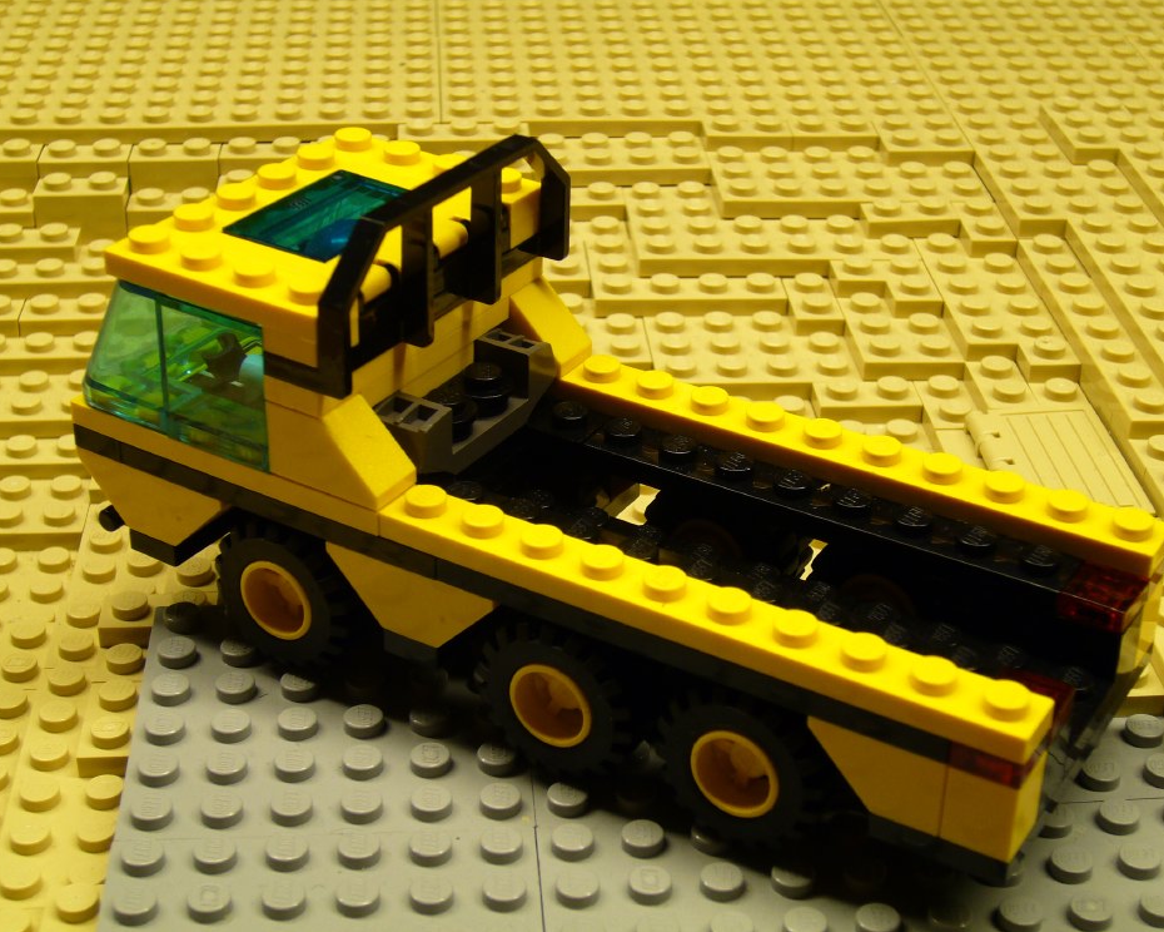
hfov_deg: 30.0
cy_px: 463
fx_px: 2170
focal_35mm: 63
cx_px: 617
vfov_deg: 24.2
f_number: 3.6
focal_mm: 9.9
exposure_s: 1/25
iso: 100
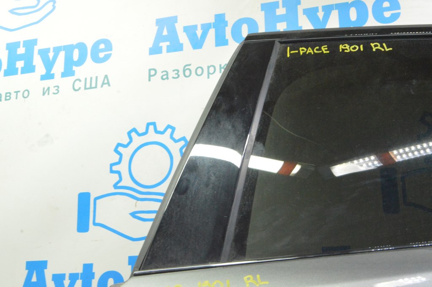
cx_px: 216
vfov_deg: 28.0
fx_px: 576
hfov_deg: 41.1
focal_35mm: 48
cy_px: 144
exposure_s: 1/20
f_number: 20
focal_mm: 32
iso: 6400
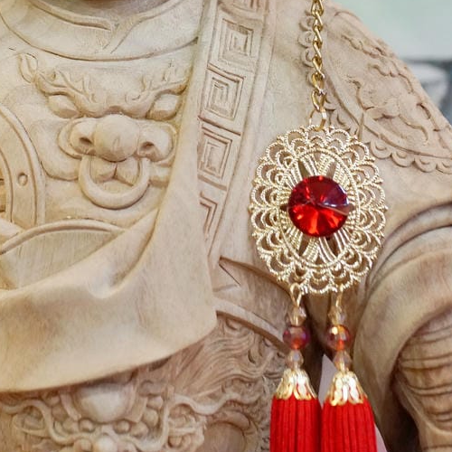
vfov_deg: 15.4
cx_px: 139
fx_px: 1581
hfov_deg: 16.2
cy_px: -154
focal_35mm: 107
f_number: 4.5
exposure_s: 1/80
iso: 1600
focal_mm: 35
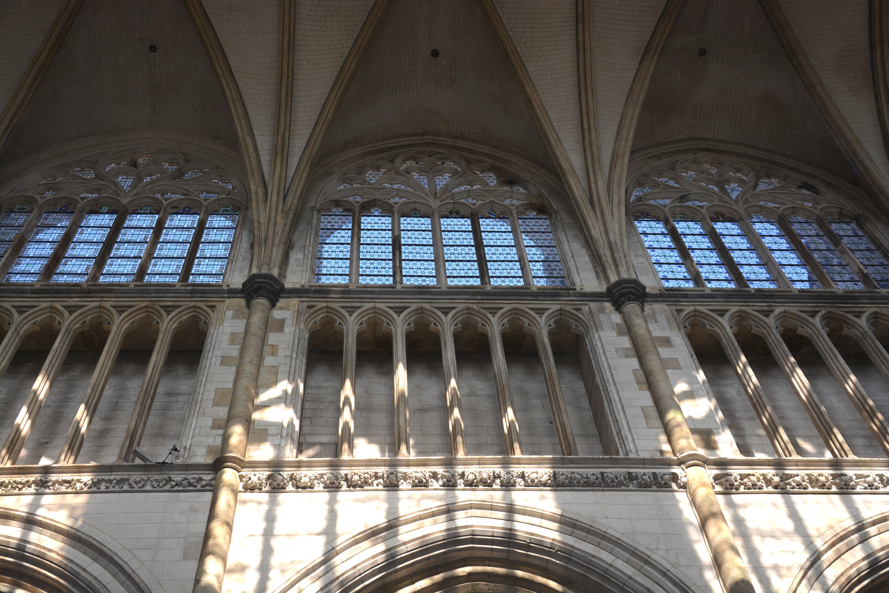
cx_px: 444
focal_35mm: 39
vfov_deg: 34.2
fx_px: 963
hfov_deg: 49.6
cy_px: 296
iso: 100
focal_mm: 26
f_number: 5
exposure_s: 1/200
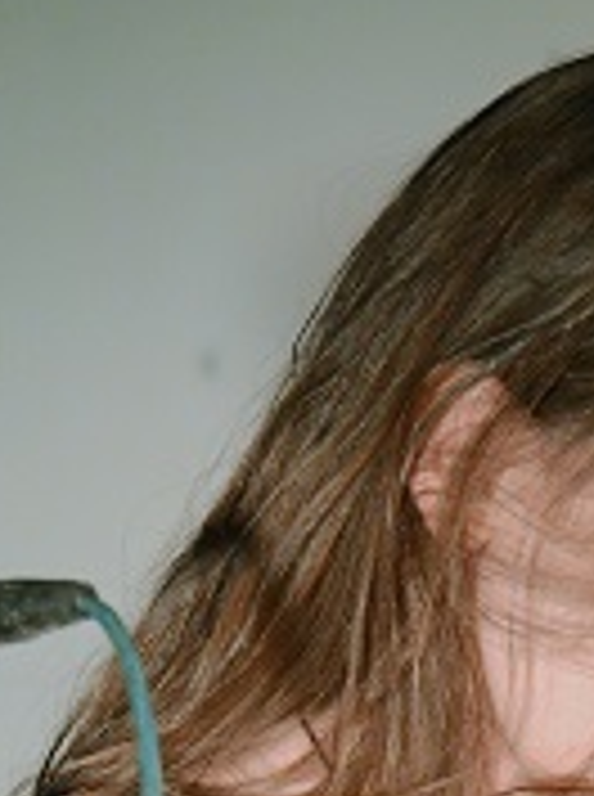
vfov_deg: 5.2
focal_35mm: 385
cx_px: 189
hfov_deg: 3.8
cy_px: 621
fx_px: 8846
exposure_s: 1/30
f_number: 5.6
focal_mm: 105
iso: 3200
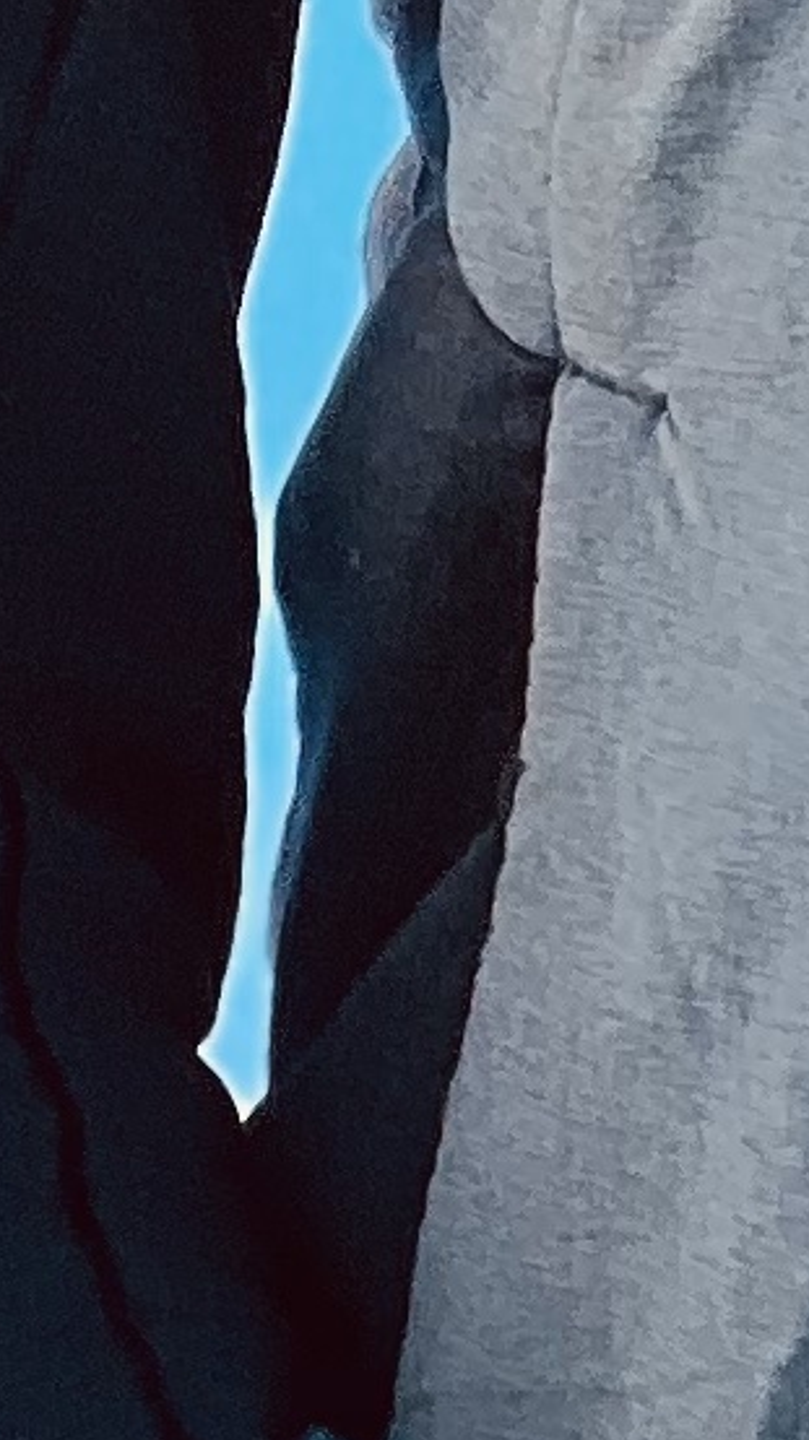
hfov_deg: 2.0
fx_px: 23337
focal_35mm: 611
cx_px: 1894
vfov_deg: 3.5
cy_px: -2706
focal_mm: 9
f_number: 2.8
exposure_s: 1/184
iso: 32
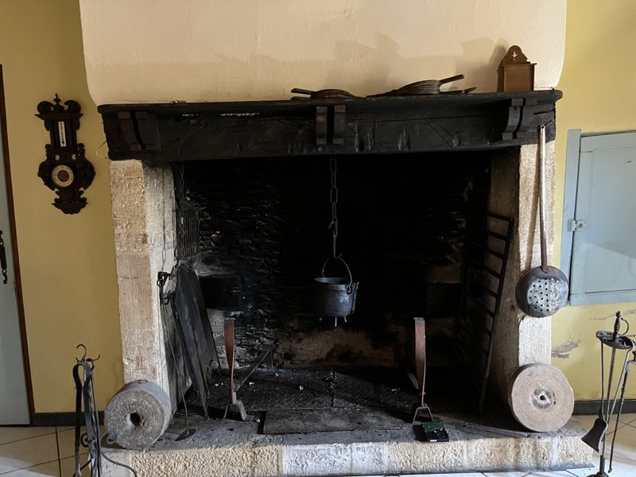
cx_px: 318
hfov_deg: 67.3
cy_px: 238
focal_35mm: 26
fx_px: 478
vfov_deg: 53.1
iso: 800
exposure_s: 1/30
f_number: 1.6
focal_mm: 5.1
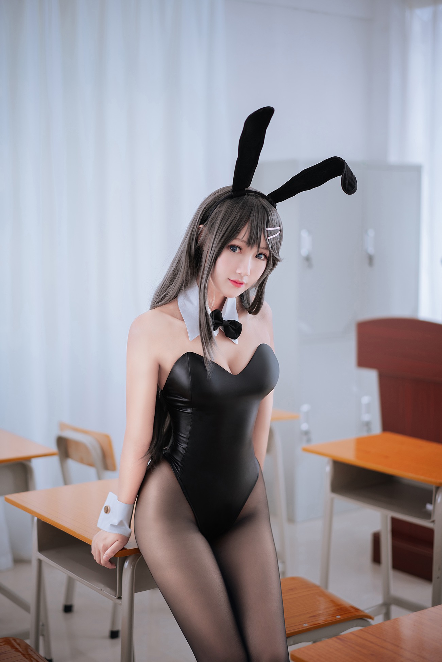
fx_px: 1012
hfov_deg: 24.6
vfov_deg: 36.2
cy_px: 331
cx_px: 221
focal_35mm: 55
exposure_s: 1/100
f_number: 1.8
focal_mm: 55
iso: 200
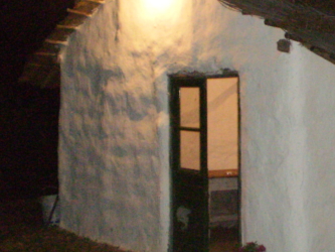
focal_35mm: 81
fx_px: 784
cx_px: 329
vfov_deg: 18.2
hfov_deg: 23.2
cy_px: 112
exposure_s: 1/30
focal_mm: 6.3
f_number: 3.1
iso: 640
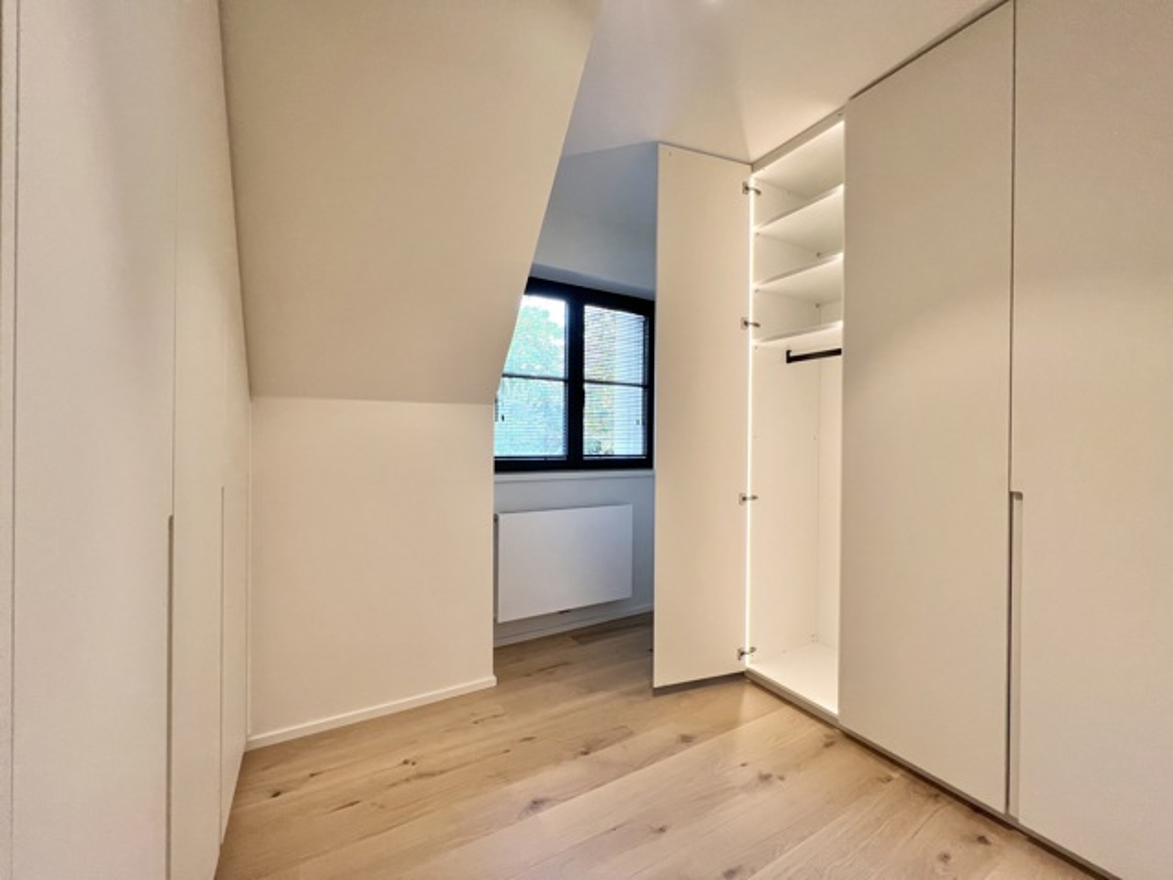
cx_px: 586
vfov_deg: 89.9
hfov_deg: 106.2
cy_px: 440
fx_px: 441
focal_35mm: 13
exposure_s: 1/100
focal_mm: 1.57
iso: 100
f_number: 1.8
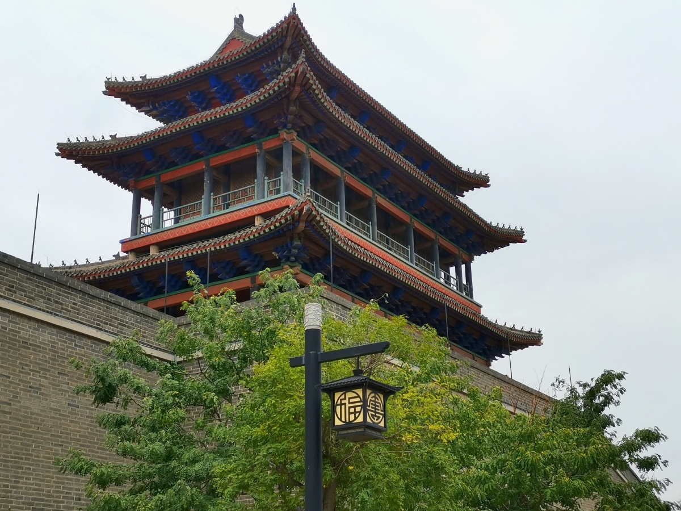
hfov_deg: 39.7
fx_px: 944
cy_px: 256
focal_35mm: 48
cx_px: 340
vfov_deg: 30.3
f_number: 1.8
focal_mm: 4.75
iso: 50
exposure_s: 1/1250
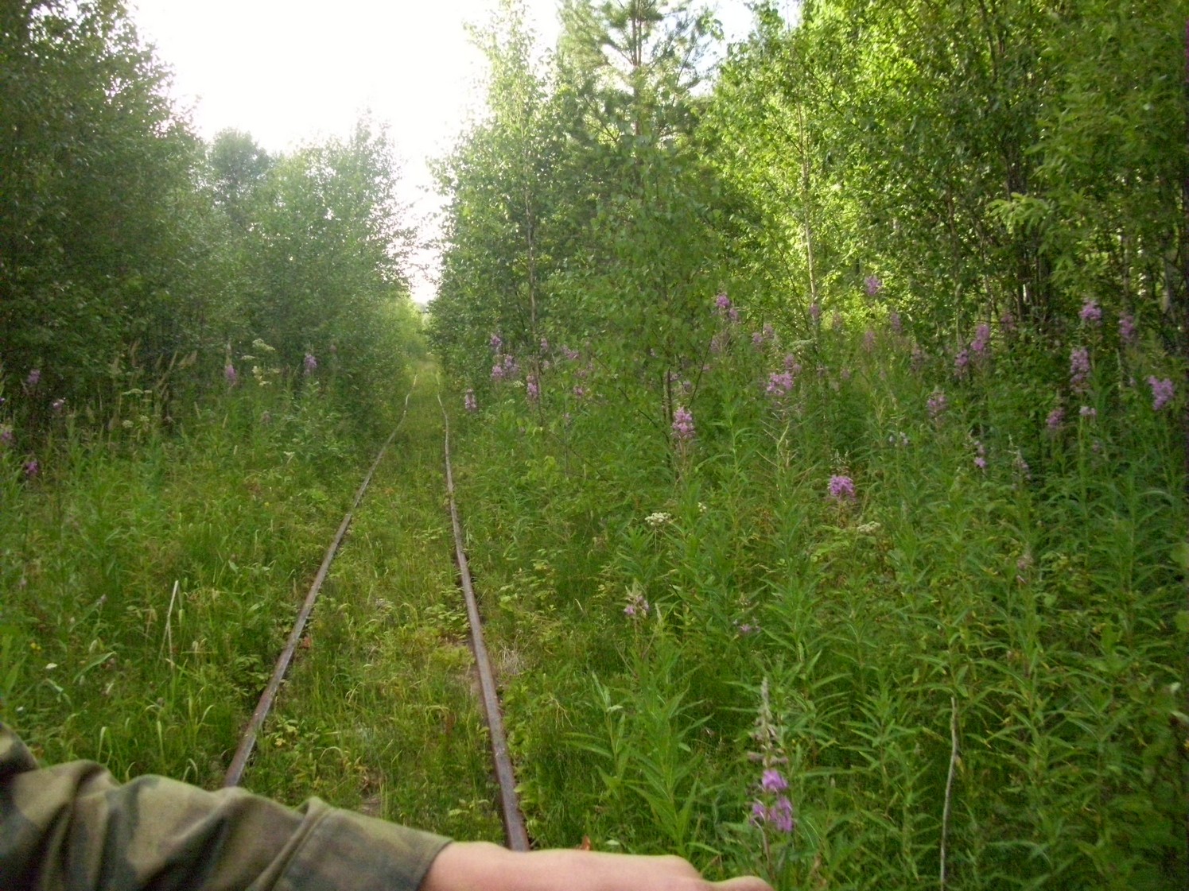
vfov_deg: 41.8
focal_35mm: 34
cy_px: 446
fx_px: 1168
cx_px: 594
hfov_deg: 54.0
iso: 640
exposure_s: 1/640
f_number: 2.9
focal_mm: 5.7
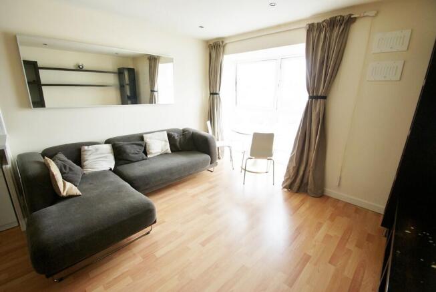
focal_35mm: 15
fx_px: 182
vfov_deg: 77.5
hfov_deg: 100.3
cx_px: 218
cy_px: 146
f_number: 4.5
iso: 100
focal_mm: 10
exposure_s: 1/40
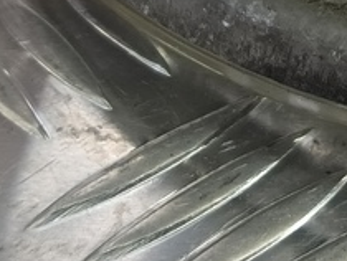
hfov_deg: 16.6
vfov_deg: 12.3
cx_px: 443
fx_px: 1124
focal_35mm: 112
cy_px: -190
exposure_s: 1/50
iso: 135
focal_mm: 4.11
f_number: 1.6
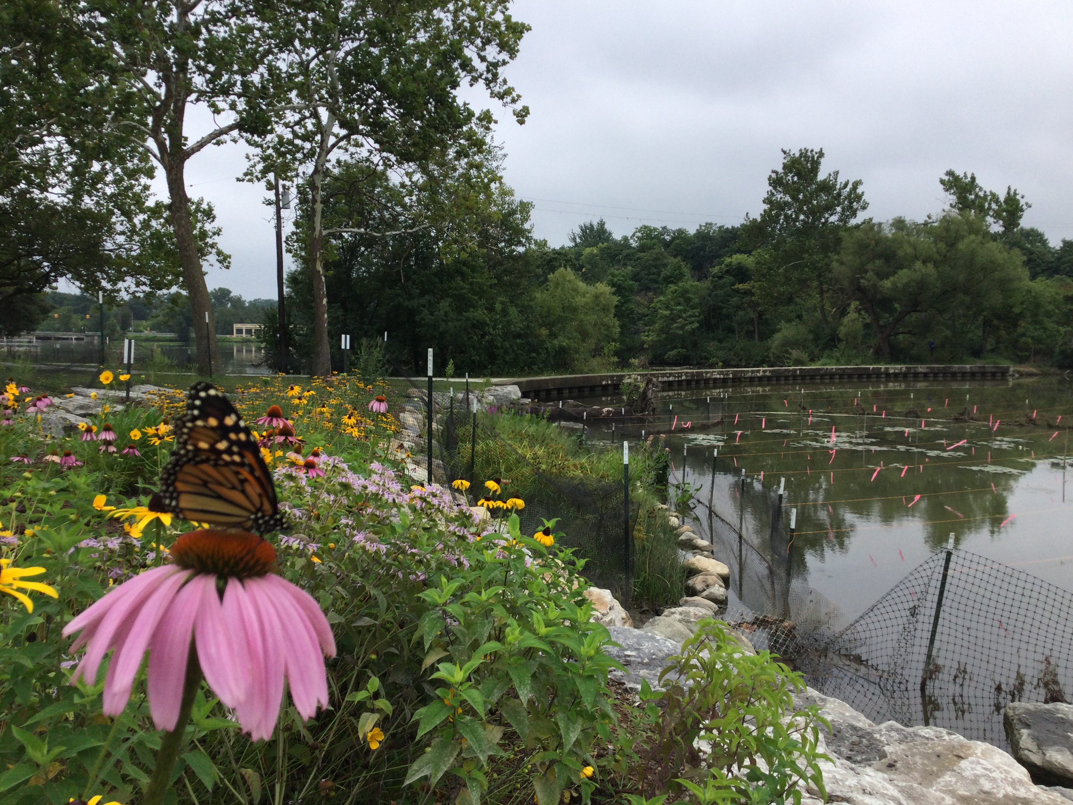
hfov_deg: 58.4
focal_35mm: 31
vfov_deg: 45.4
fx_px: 961
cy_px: 402
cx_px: 536
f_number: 2.4
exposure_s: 1/831
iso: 25
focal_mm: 3.3
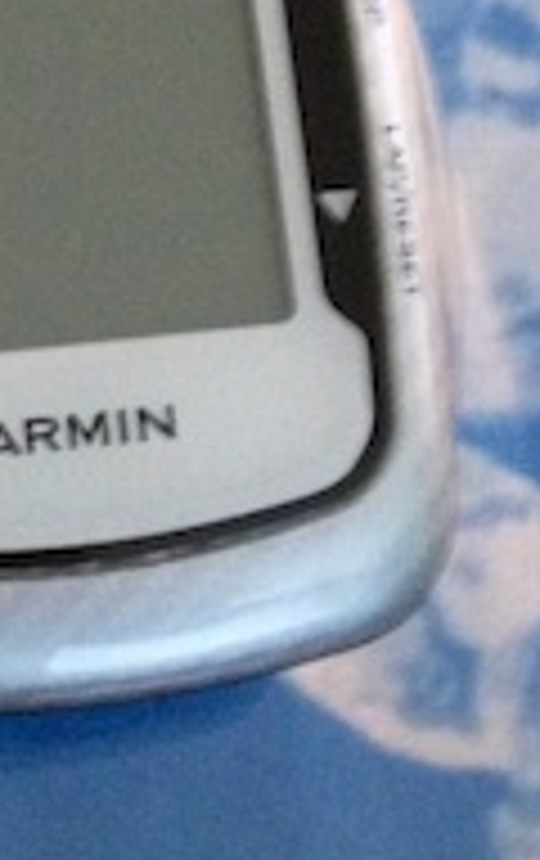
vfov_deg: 13.3
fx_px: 3636
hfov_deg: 8.4
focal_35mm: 155
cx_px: -140
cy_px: 14
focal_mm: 4.28
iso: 400
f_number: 2.4
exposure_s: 1/17
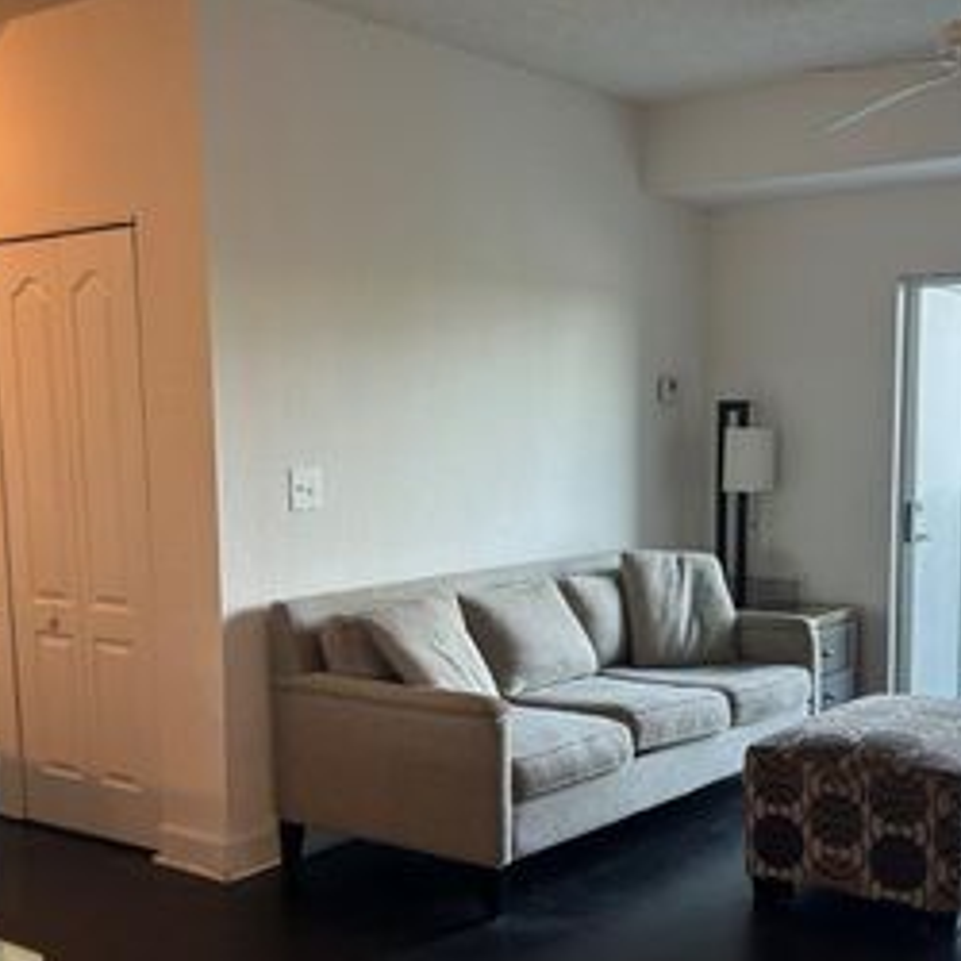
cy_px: 586
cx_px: 534
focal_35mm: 46
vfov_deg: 36.6
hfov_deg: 36.7
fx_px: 1445
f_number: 1.5
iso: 80
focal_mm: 5.7
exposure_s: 1/120
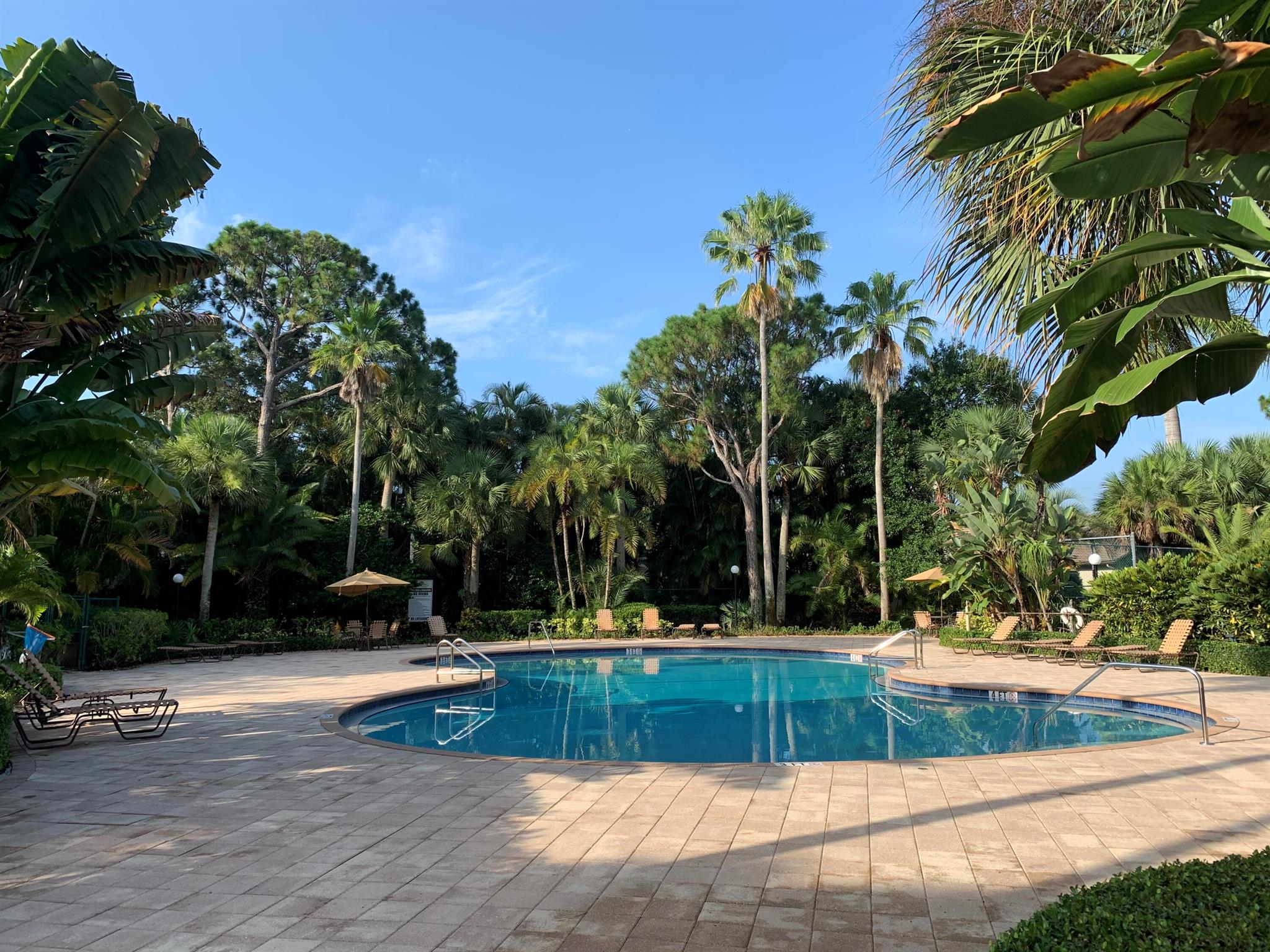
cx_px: 635
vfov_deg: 53.1
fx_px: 954
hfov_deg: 67.3
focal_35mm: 26
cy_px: 476
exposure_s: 1/1088
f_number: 1.8
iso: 25
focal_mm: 4.25
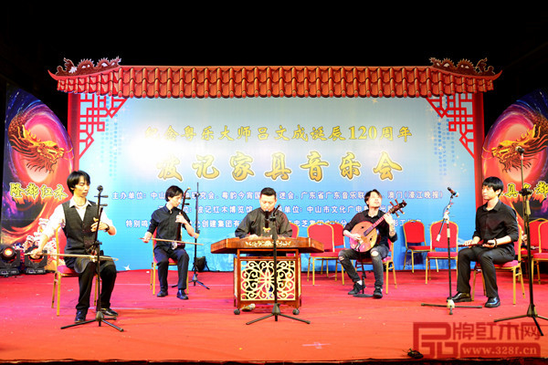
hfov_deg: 59.5
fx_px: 479
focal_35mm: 32
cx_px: 274
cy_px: 182
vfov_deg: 41.7
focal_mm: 21
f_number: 5
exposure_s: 1/100
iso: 1250
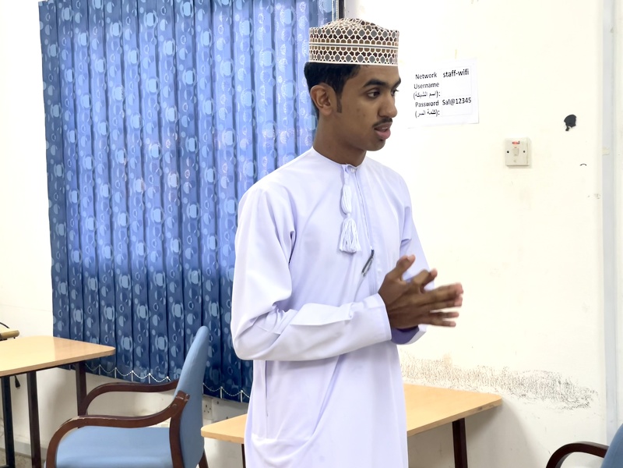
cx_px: 312
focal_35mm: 64
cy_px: 234
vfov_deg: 22.9
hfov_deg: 30.3
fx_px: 1152
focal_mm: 7.5
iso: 160
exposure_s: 1/50
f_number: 2.2
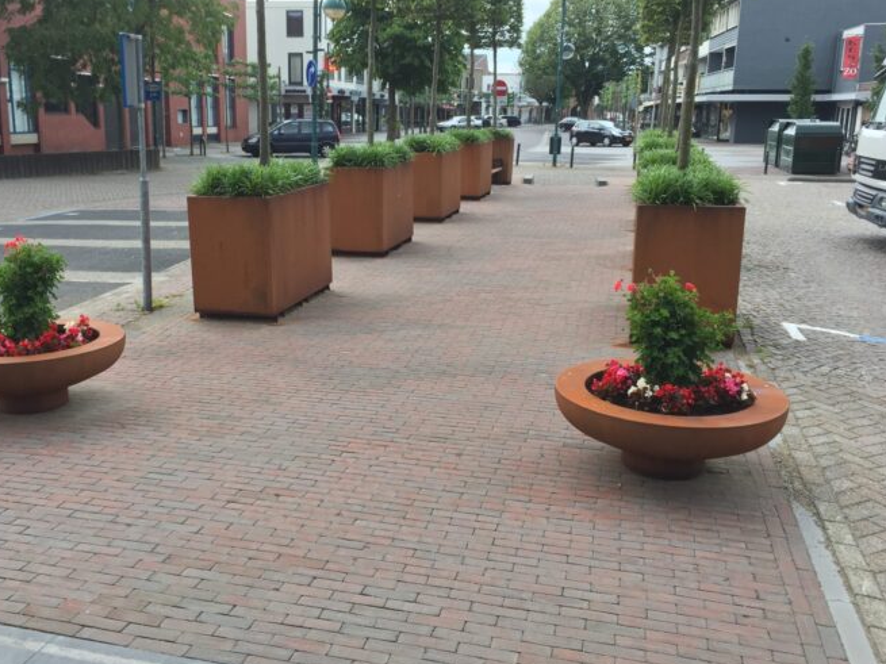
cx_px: 394
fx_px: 870
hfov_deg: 53.8
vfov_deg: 41.7
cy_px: 303
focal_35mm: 34
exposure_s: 1/120
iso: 32
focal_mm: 4.15
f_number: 2.2
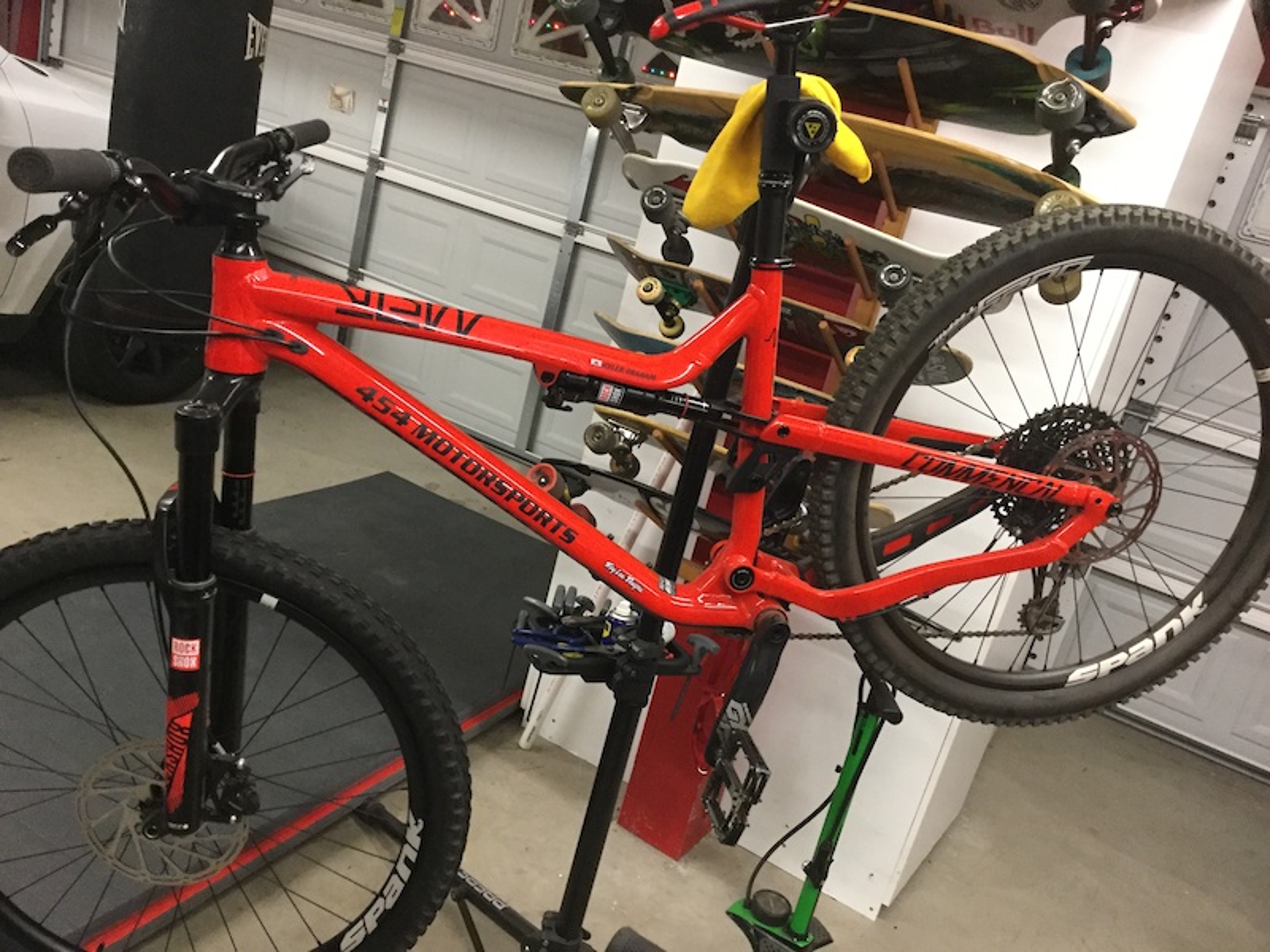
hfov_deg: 58.4
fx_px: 1137
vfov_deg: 45.4
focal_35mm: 31
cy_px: 476
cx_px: 635
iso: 200
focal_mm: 3.3
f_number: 2.4
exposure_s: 1/15
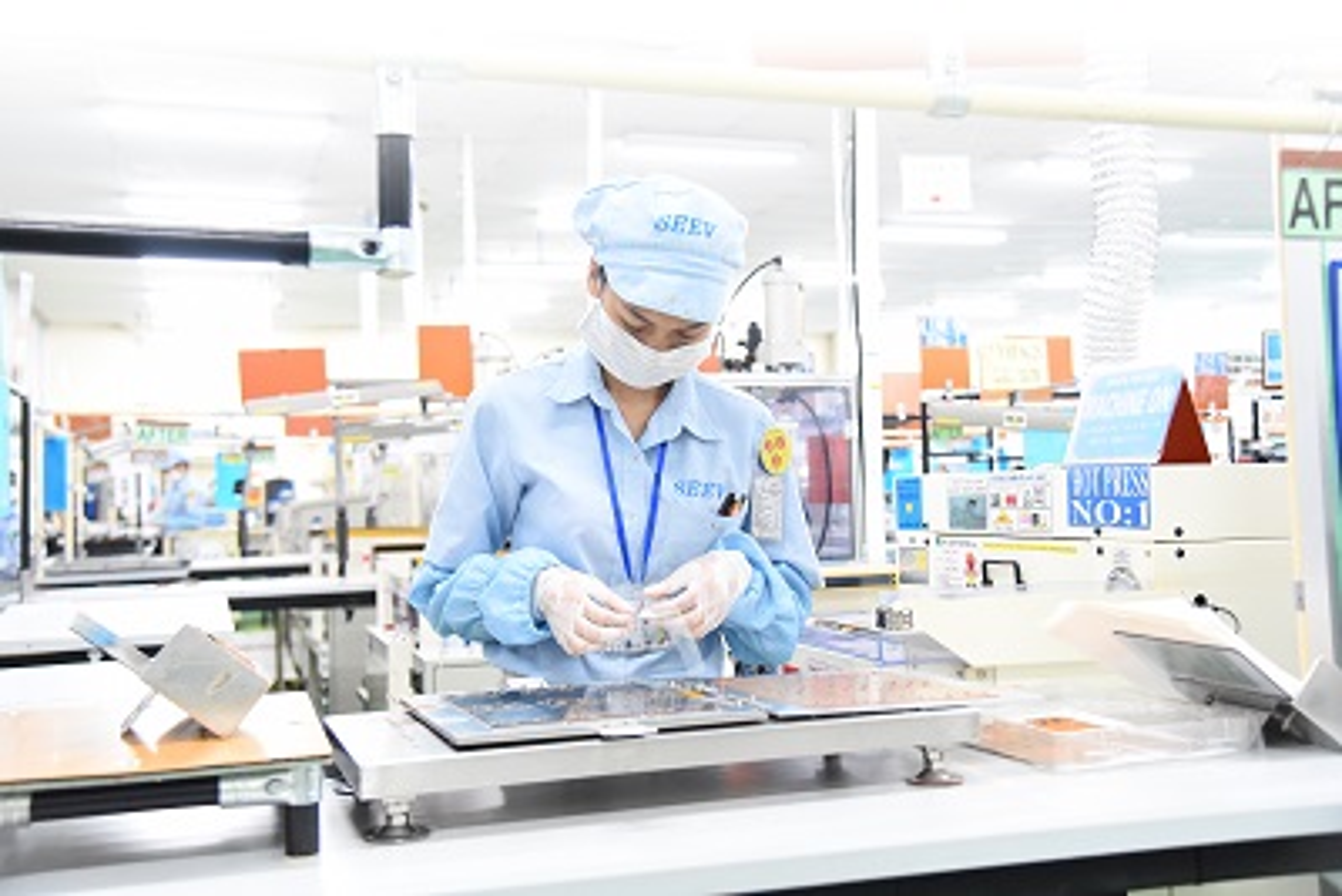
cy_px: 448
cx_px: 671
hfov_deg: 50.7
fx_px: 1417
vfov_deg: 35.1
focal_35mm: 38
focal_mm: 38
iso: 4000
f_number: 4
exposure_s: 1/160
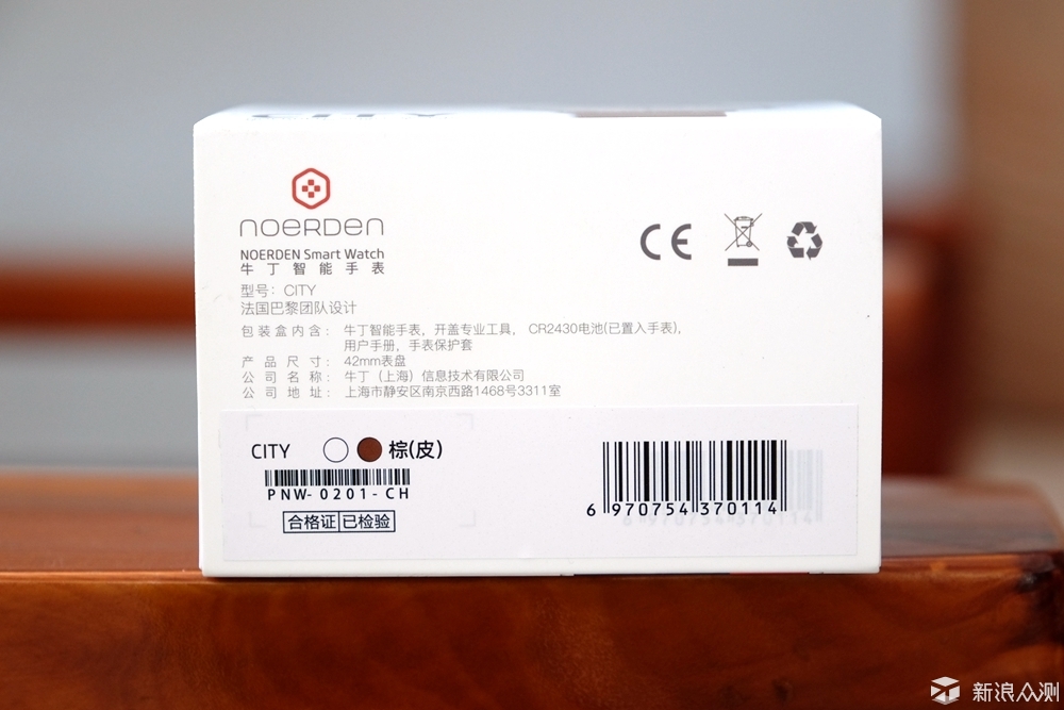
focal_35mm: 83
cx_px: 532
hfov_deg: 24.5
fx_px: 2453
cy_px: 355
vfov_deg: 16.5
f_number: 2.8
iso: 640
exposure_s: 1/140
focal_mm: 55
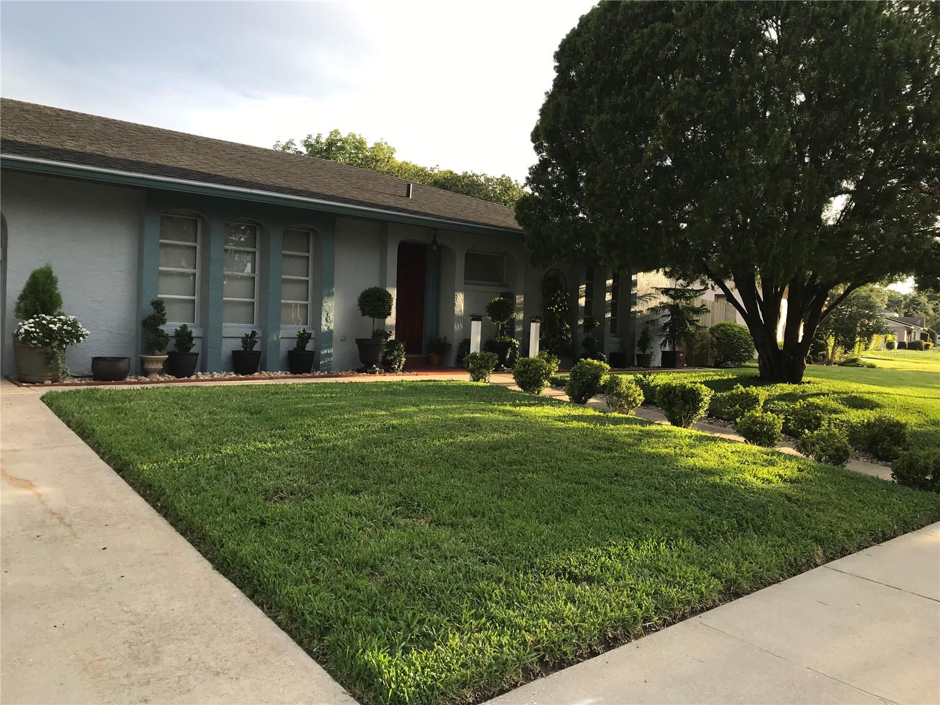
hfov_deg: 63.4
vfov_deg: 49.7
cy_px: 352
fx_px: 760
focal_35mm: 28
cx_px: 470
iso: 20
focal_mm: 3.99
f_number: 1.8
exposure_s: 1/429
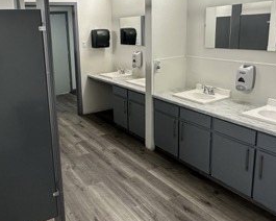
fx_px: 270
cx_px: 98
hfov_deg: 53.4
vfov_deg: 44.3
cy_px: 87
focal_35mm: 33
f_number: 2.2
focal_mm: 2.22
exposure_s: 1/120
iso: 200
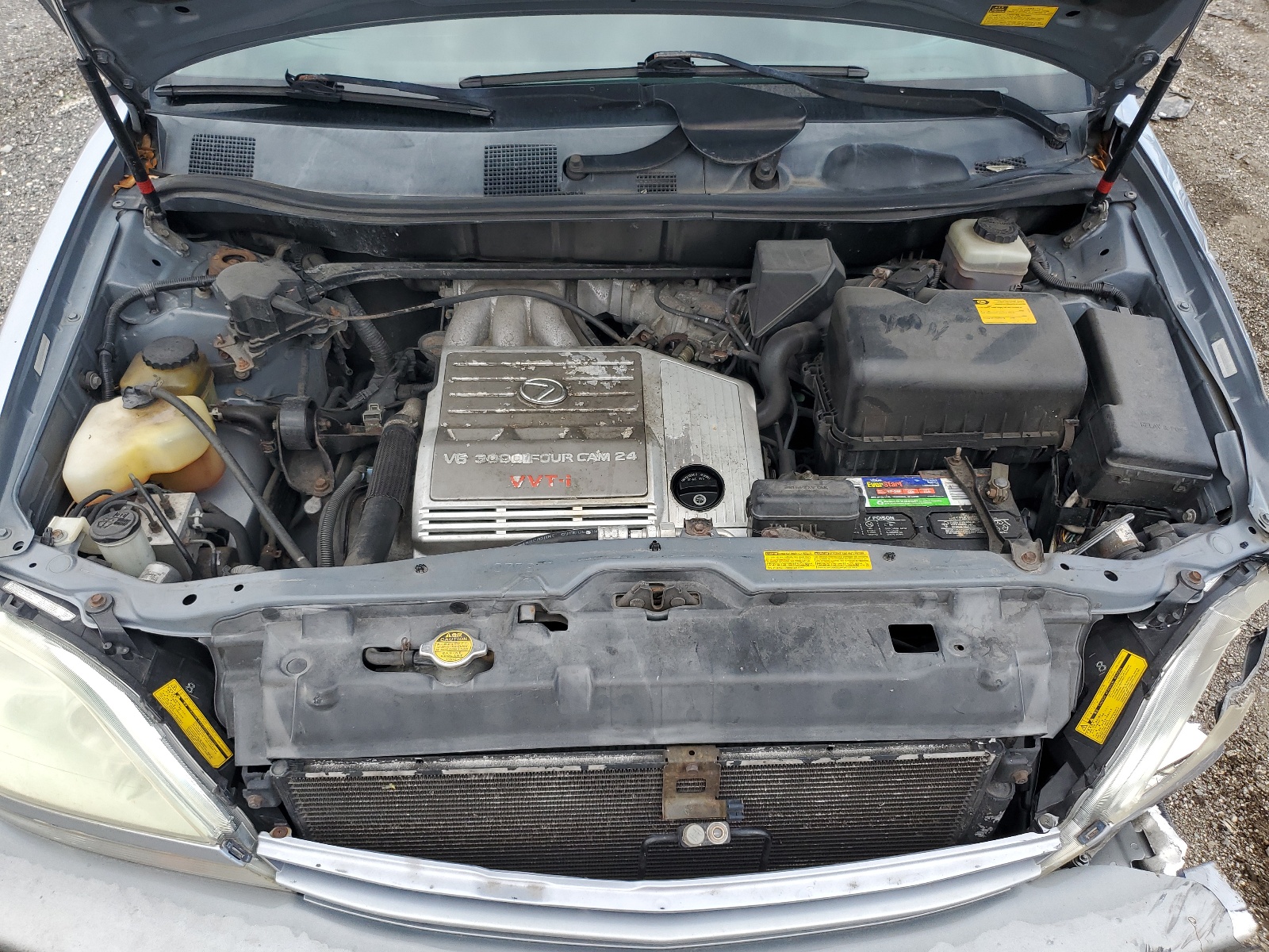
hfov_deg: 67.3
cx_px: 634
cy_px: 476
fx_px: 953
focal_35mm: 26
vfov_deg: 53.1
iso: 50
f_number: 1.5
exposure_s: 1/909
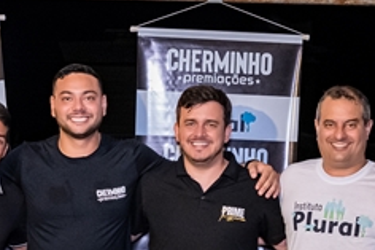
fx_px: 1176
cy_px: 318
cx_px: 157
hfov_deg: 18.1
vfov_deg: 11.8
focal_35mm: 113
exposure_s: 1/160
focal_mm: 24
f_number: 2.8
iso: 2500
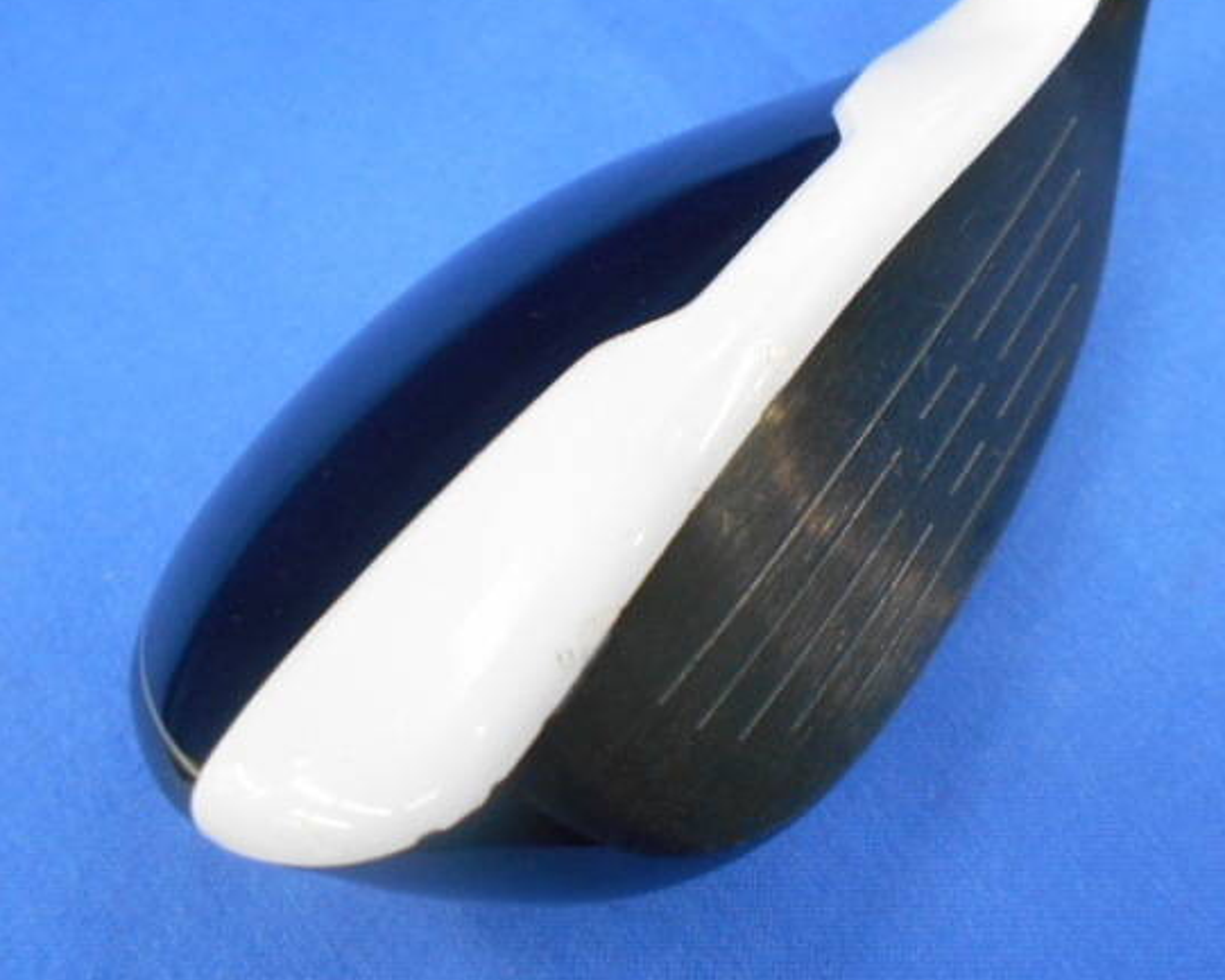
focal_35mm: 30
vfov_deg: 48.5
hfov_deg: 58.4
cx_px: 718
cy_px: 509
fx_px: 1088
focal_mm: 4.6
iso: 400
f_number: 3.2
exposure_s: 1/30
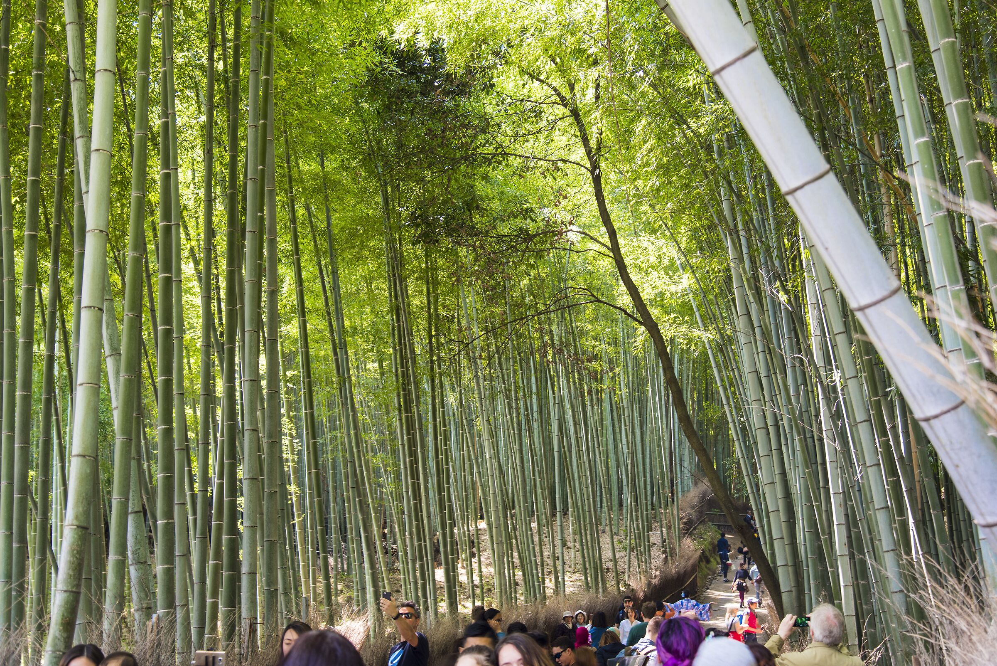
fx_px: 1274
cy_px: 333
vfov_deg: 29.3
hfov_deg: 42.7
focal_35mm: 46
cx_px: 498
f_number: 5
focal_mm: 46
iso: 200
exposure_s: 1/10
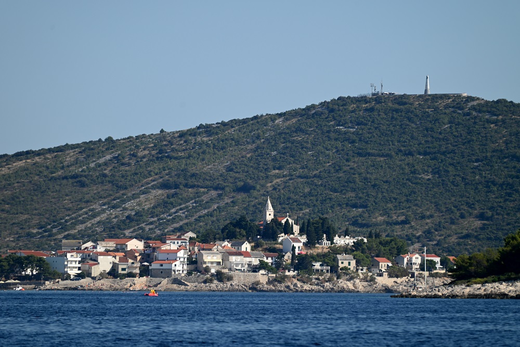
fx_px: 4334
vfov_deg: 4.6
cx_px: 260
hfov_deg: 6.9
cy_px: 174
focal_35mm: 300
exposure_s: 1/640
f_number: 5.6
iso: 100
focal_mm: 300
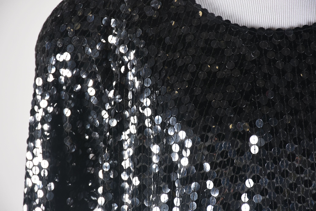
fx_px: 1845
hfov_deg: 9.8
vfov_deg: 6.6
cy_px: 106
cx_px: 158
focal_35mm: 210
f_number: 10
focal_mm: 140
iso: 200
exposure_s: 1/125
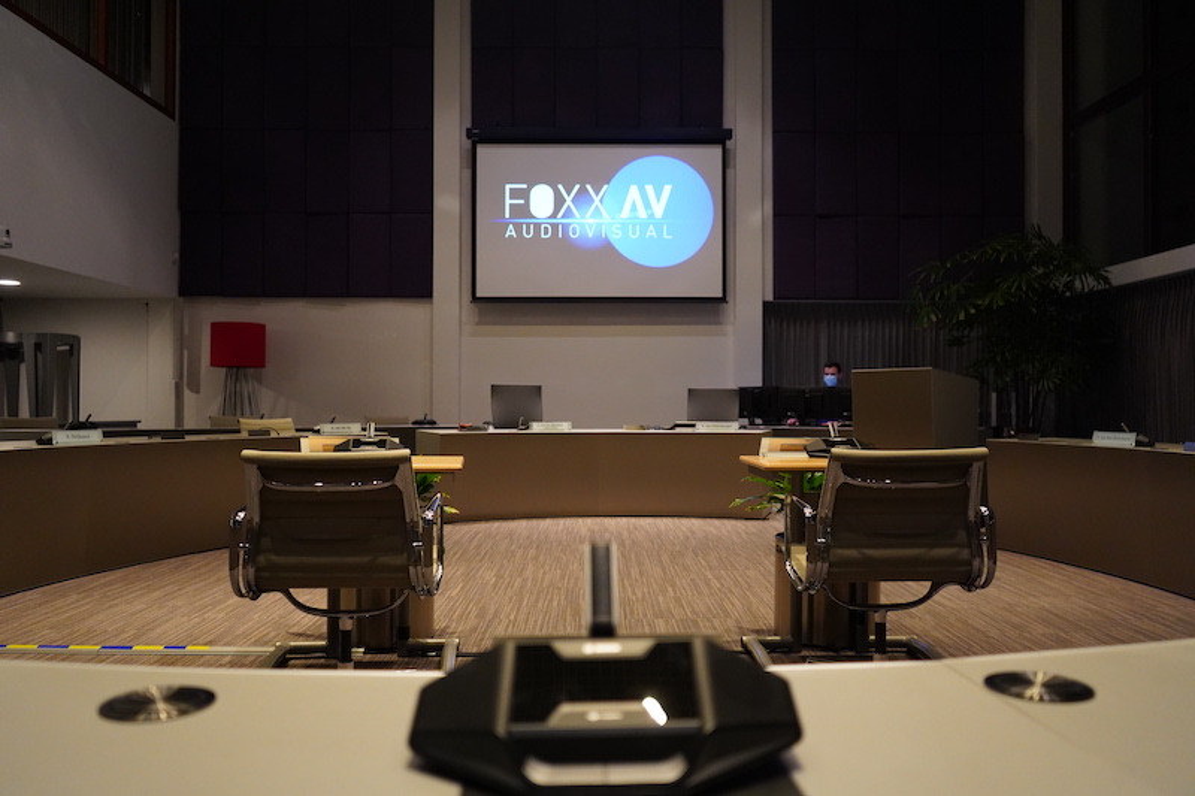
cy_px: 398
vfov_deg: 46.4
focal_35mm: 28
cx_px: 598
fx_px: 929
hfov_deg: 65.5
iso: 4000
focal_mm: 28
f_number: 3.5
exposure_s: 1/160
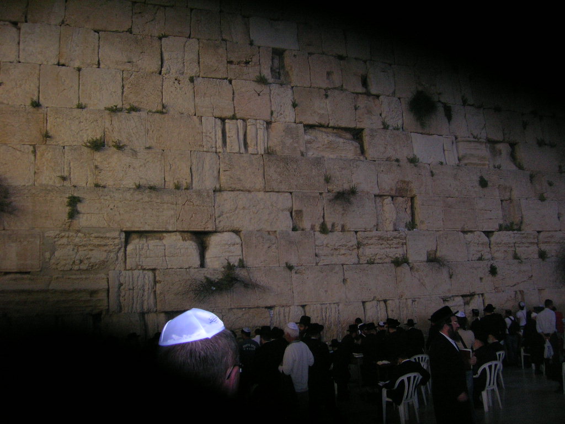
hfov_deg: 54.0
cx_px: 282
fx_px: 555
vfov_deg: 41.8
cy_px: 212
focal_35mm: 34
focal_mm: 5.7
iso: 113
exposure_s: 1/60.1
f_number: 2.9
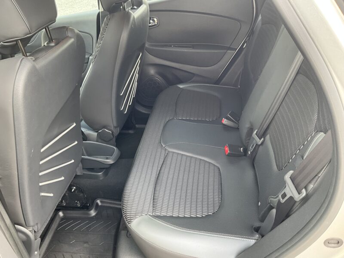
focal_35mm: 29
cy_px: 129
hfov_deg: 61.7
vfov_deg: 48.2
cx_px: 172
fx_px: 288
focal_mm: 3
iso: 64
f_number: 1.8
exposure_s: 1/73
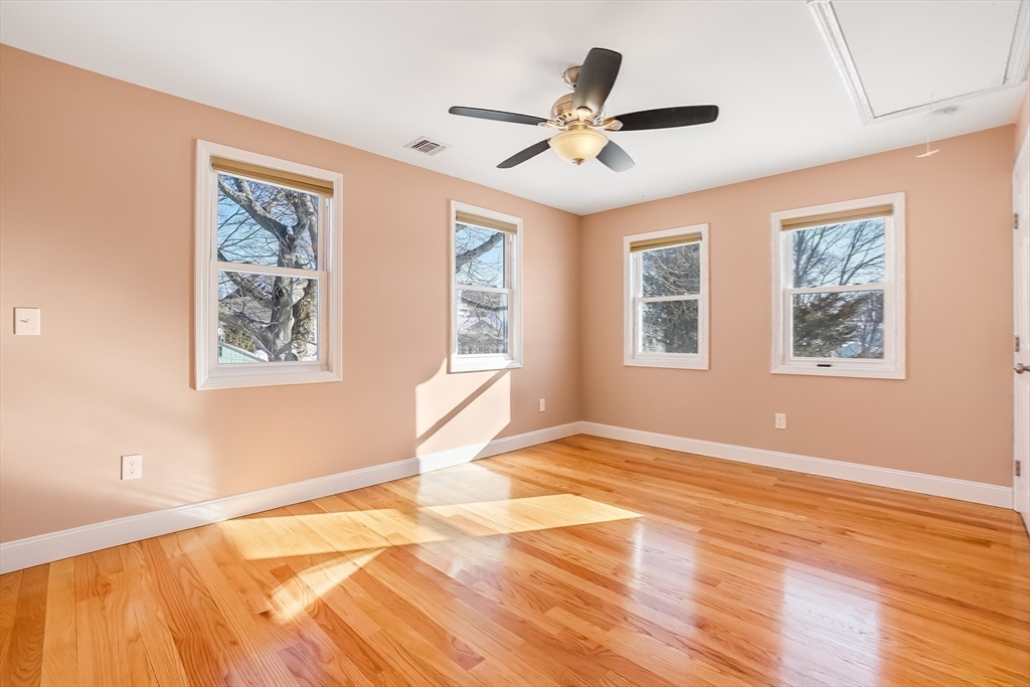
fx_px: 429
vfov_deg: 77.3
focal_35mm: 15
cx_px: 515
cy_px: 344
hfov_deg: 100.4
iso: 500
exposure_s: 1/100
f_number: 6.3
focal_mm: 10
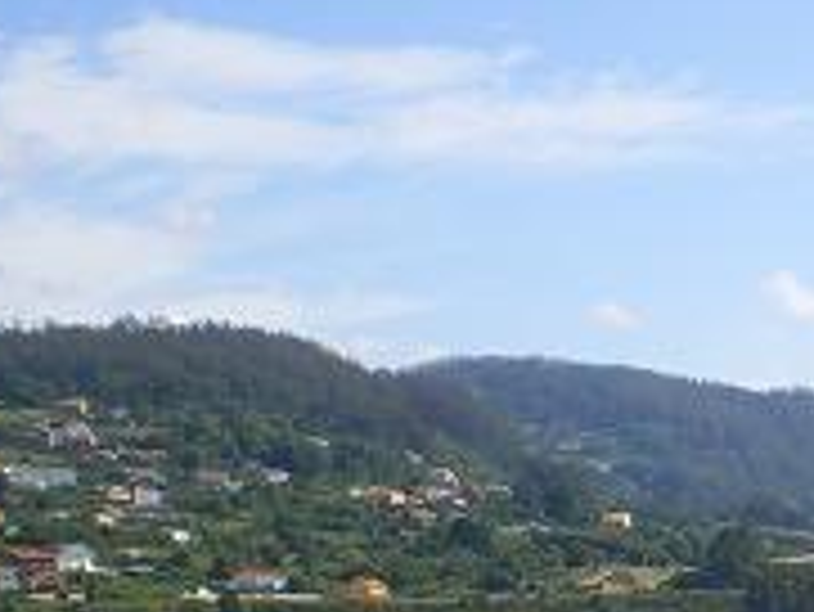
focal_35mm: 111
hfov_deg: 17.3
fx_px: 2612
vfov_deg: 13.0
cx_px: 832
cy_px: 729
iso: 64
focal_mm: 6.3
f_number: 4.6
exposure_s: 1/320
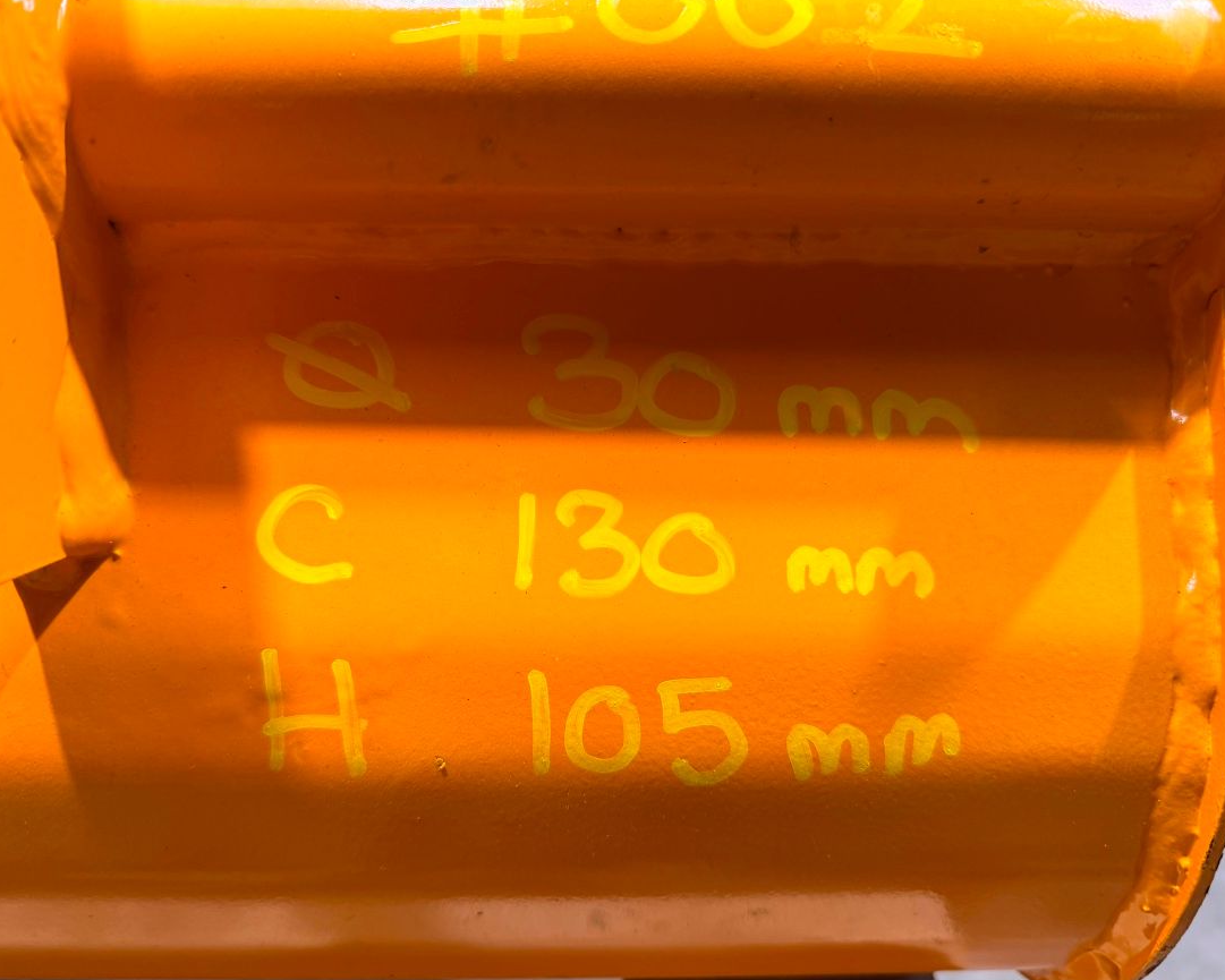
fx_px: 943
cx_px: 614
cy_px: 484
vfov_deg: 54.9
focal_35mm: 26
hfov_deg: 66.0
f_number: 1.78
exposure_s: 1/50
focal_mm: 6.76
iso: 125
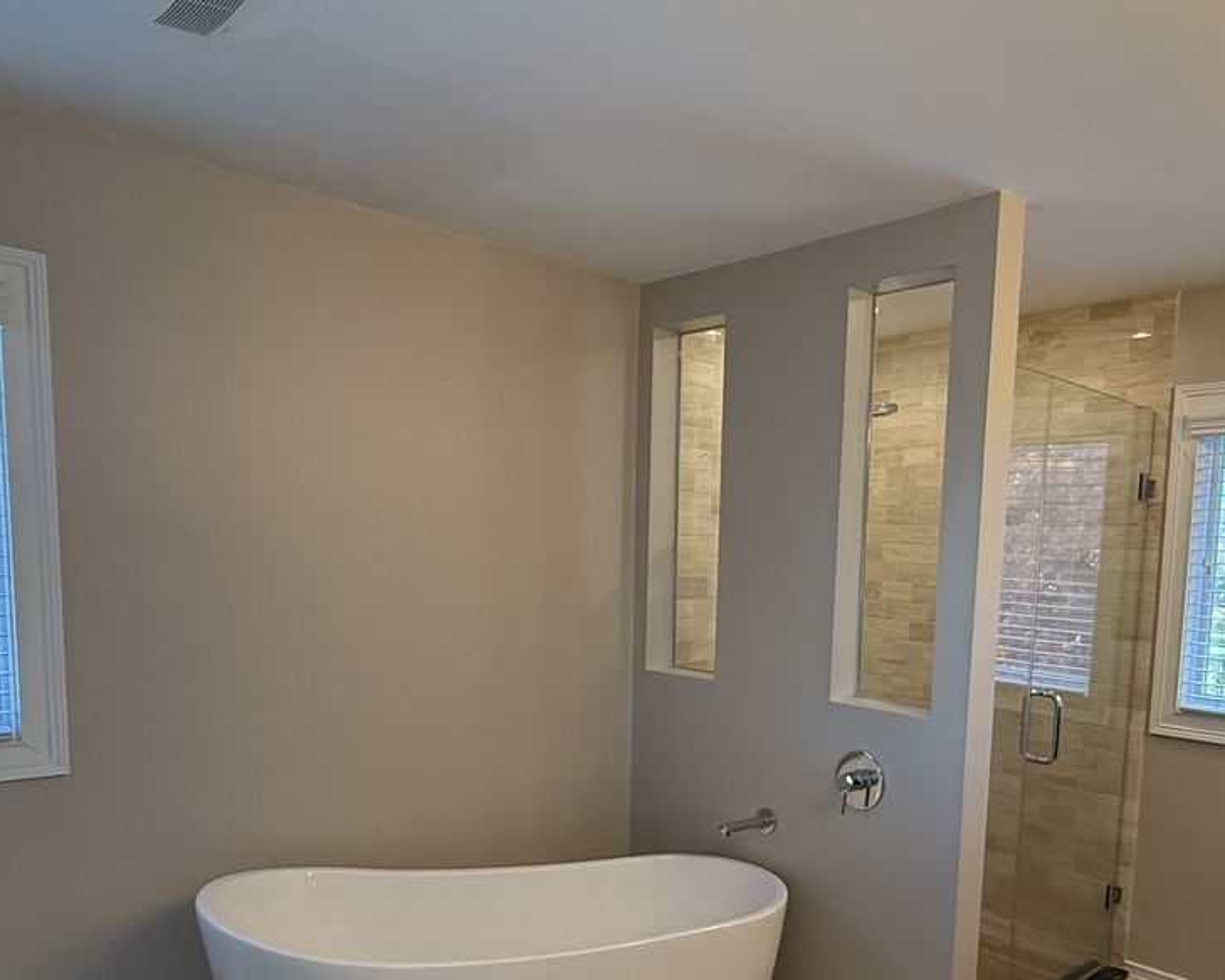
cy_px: 664
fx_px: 979
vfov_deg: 52.0
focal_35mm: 27
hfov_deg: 63.1
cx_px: 775
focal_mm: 2.22
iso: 320
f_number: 2.2
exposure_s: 1/120
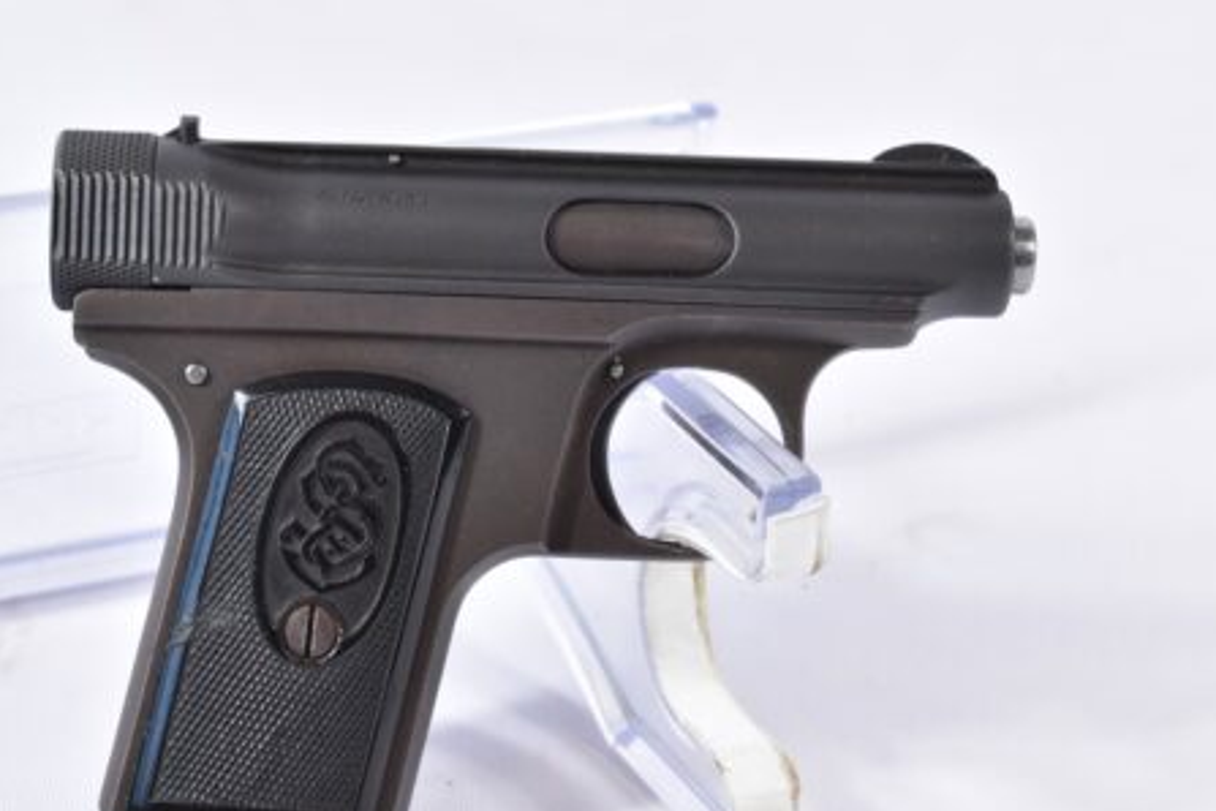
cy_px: 430
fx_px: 3738
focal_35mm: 111
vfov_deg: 12.4
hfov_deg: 18.5
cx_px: 462
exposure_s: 1/30
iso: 640
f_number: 5.6
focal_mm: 55
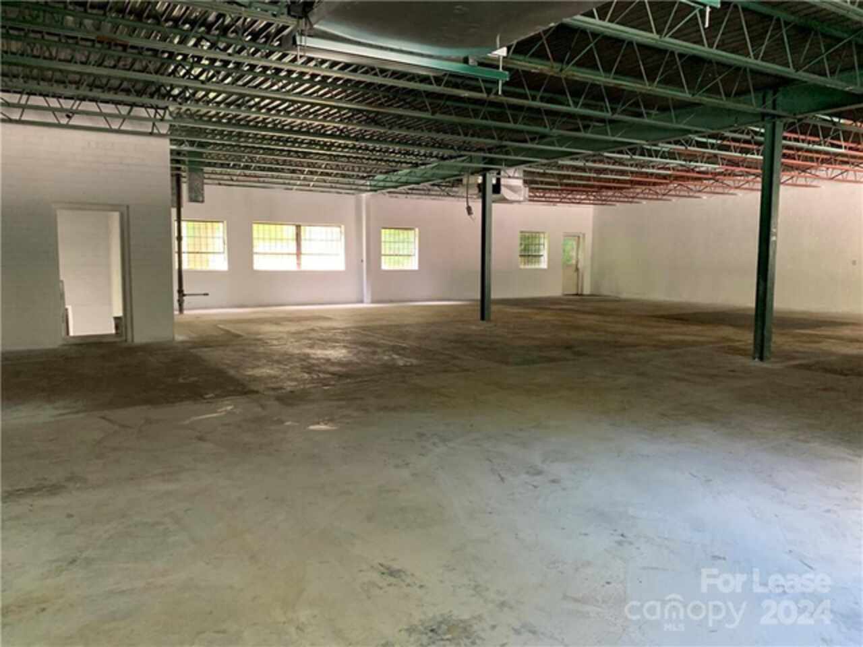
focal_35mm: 26
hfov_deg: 67.3
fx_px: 648
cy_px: 324
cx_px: 432
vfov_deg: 53.1
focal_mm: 4.25
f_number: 1.8
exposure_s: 1/60
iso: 400
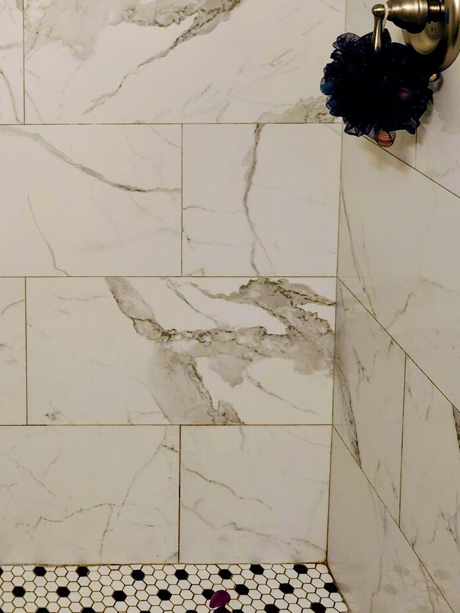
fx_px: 868
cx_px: -20
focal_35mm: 49
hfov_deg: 27.6
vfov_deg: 35.3
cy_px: 2
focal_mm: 5.54
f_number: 1.8
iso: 400
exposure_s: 1/120
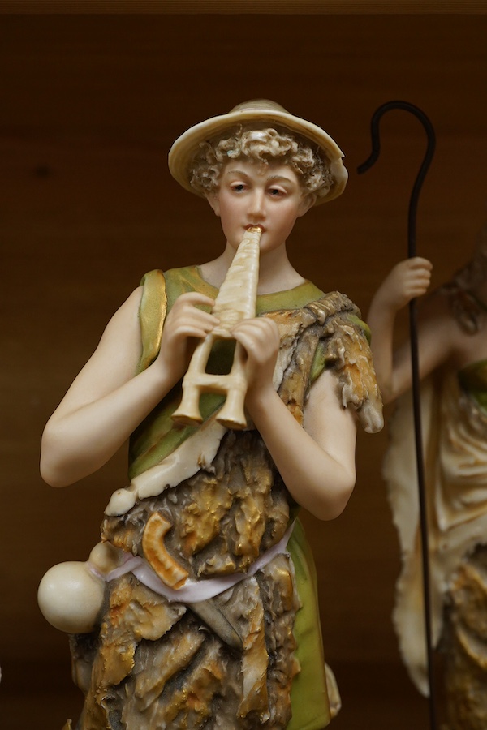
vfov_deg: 43.6
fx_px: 913
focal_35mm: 45
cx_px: 244
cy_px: 365
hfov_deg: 29.9
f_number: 10
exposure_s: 1/125
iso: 1250
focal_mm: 30
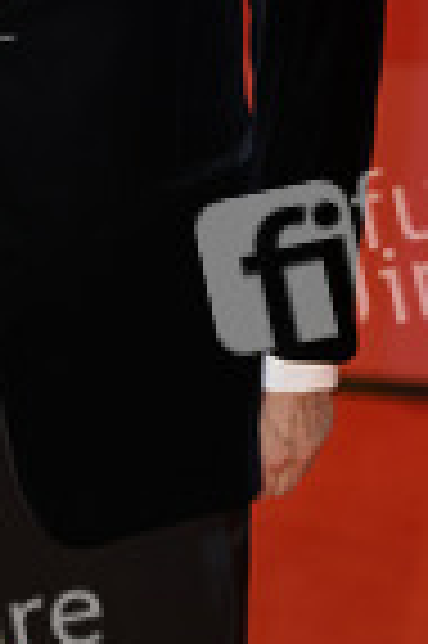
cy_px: 23
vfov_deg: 7.4
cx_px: 18
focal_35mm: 279
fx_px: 4987
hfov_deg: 4.9
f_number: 3.5
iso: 800
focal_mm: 100
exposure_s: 1/200
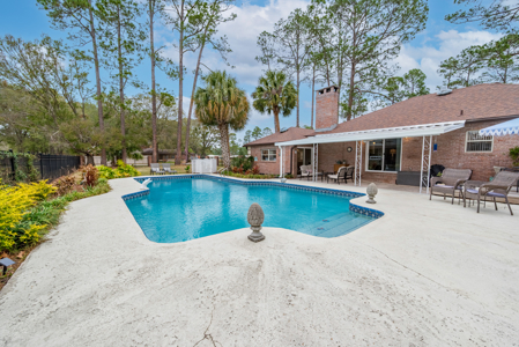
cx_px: 260
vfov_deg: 81.3
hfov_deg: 104.2
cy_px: 174
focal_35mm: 14
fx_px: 202
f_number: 9
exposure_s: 1/2500
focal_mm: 14
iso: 400
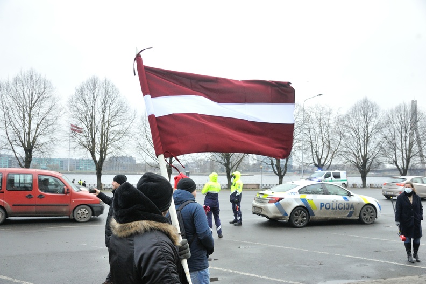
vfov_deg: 38.8
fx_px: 402
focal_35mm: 34
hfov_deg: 55.8
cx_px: 213
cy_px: 142
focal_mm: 34
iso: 1250
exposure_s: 1/350
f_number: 5.6
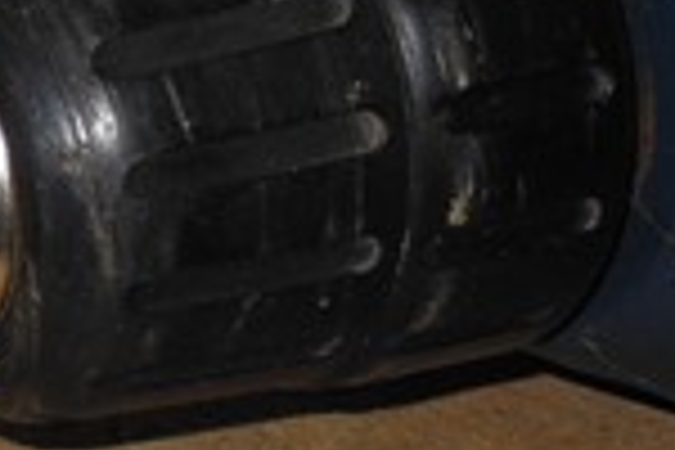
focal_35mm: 155
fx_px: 2906
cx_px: -279
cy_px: 261
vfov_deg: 8.9
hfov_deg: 12.7
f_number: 7.9
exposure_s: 1/60
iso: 200
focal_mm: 8.9
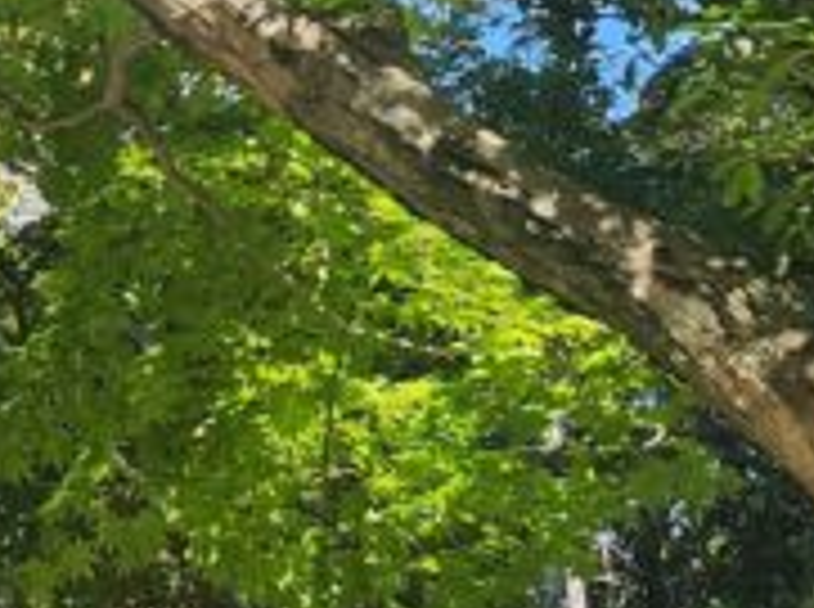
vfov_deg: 9.1
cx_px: -985
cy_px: 279
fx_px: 3825
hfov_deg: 10.7
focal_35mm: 163
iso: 12
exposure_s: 1/356
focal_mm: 6.4
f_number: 1.8
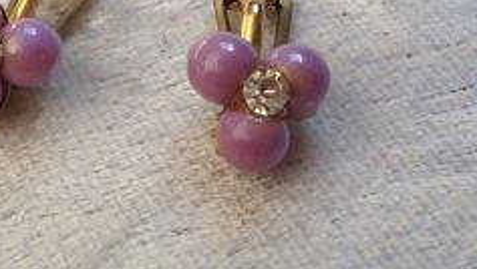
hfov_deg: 27.2
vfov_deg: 15.6
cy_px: 53
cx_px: 139
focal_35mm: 77
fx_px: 975
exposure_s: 1/227
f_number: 2.4
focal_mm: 4.28
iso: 50
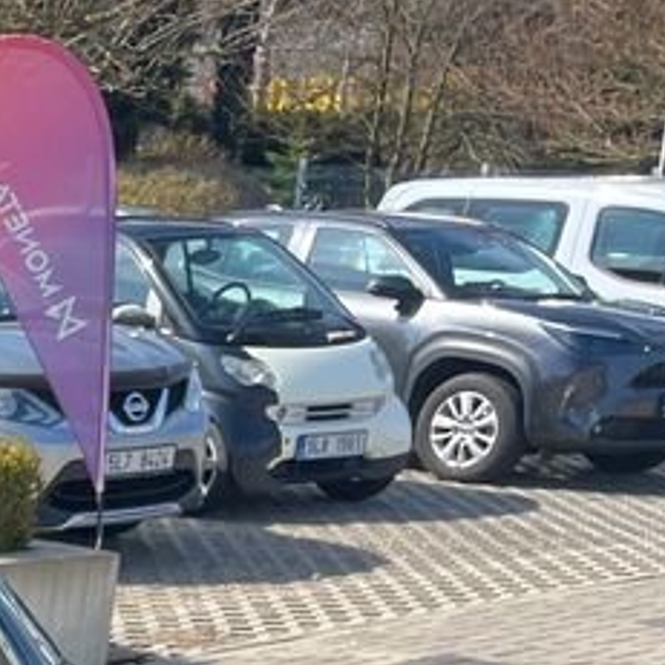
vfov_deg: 15.7
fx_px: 2217
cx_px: -697
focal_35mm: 102
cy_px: 987
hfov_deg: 14.1
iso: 50
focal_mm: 5.1
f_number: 1.6
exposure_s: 1/1106
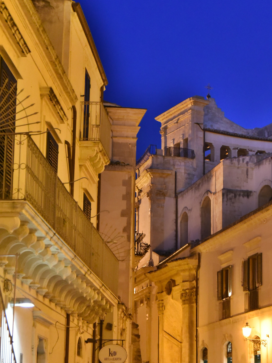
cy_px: 175
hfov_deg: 15.7
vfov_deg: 20.9
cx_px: 161
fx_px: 985
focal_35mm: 94
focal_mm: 70
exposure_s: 1/30
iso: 12800
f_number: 4
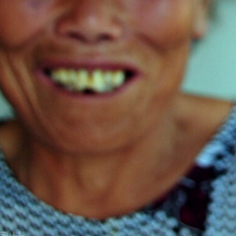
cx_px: 329
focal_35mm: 144
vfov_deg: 12.0
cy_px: 6
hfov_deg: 11.7
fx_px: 1111
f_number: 5.6
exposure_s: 1/125
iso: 800
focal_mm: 36
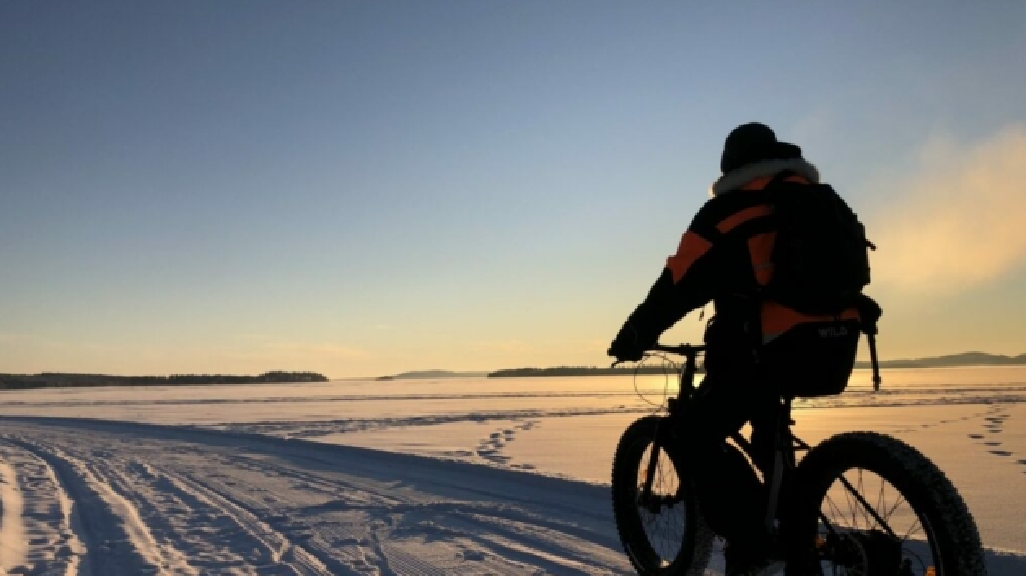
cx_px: 518
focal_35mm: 31
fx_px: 843
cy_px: 338
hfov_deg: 62.6
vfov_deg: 37.6
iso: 20
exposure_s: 1/3247
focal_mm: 4
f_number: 1.8
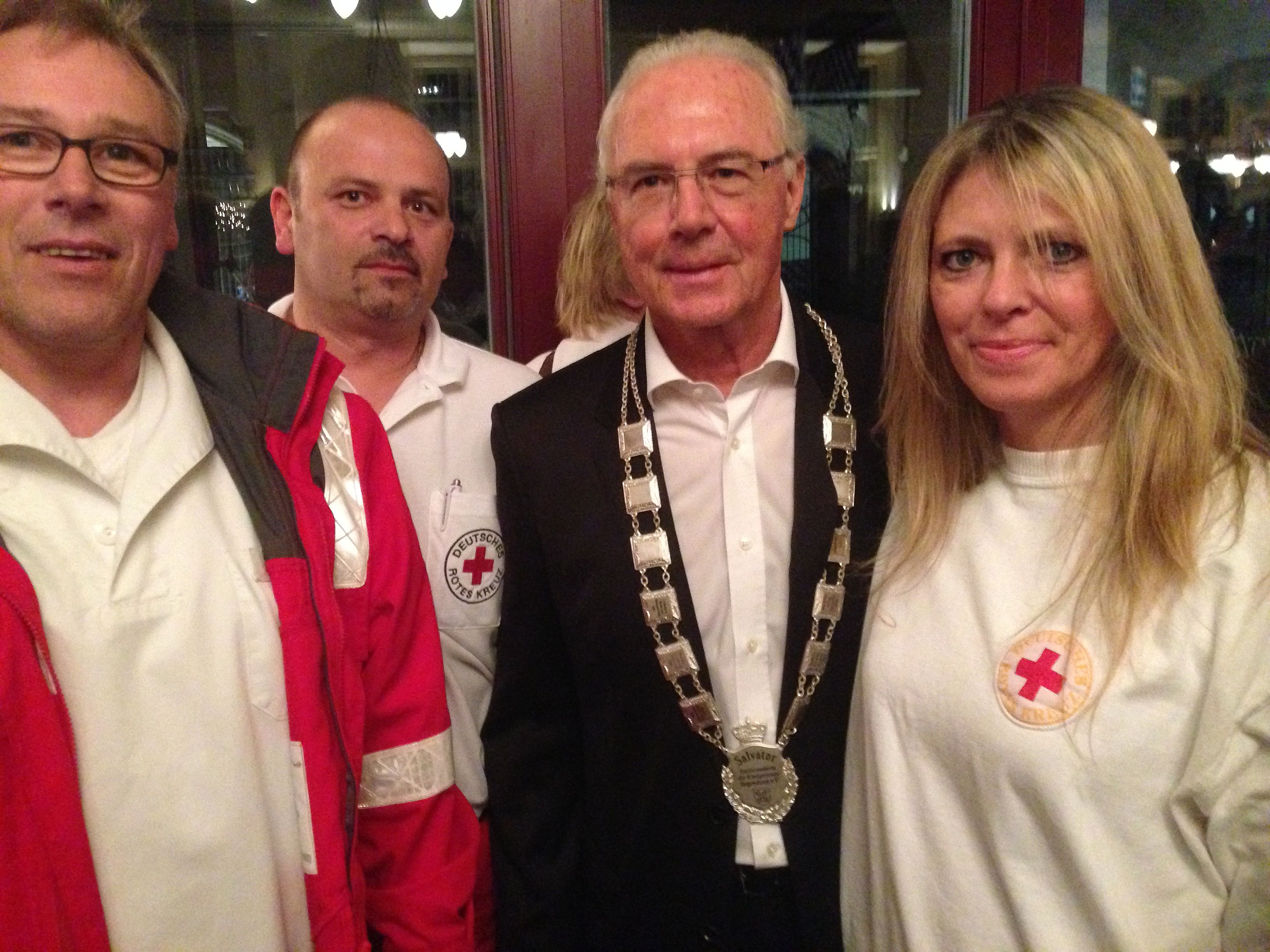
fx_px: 1211
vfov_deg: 42.9
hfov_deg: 55.4
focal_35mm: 33
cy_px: 476
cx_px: 635
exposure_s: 1/17
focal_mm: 4.12
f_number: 2.4
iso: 800
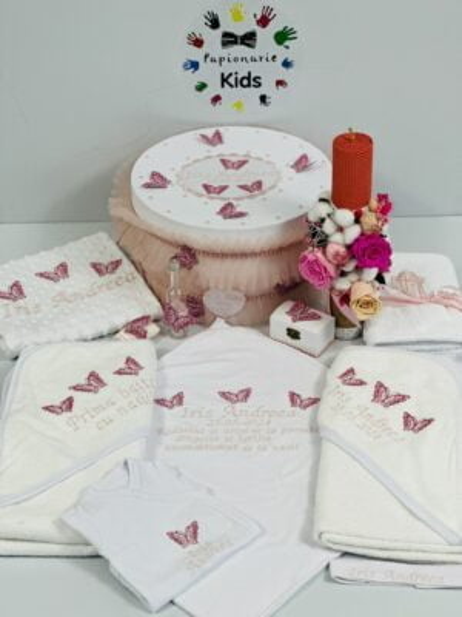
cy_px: 308
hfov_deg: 19.1
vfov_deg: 25.3
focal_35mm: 77
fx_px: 1370
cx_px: 231
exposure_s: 1/100
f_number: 2.8
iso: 200
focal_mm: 9
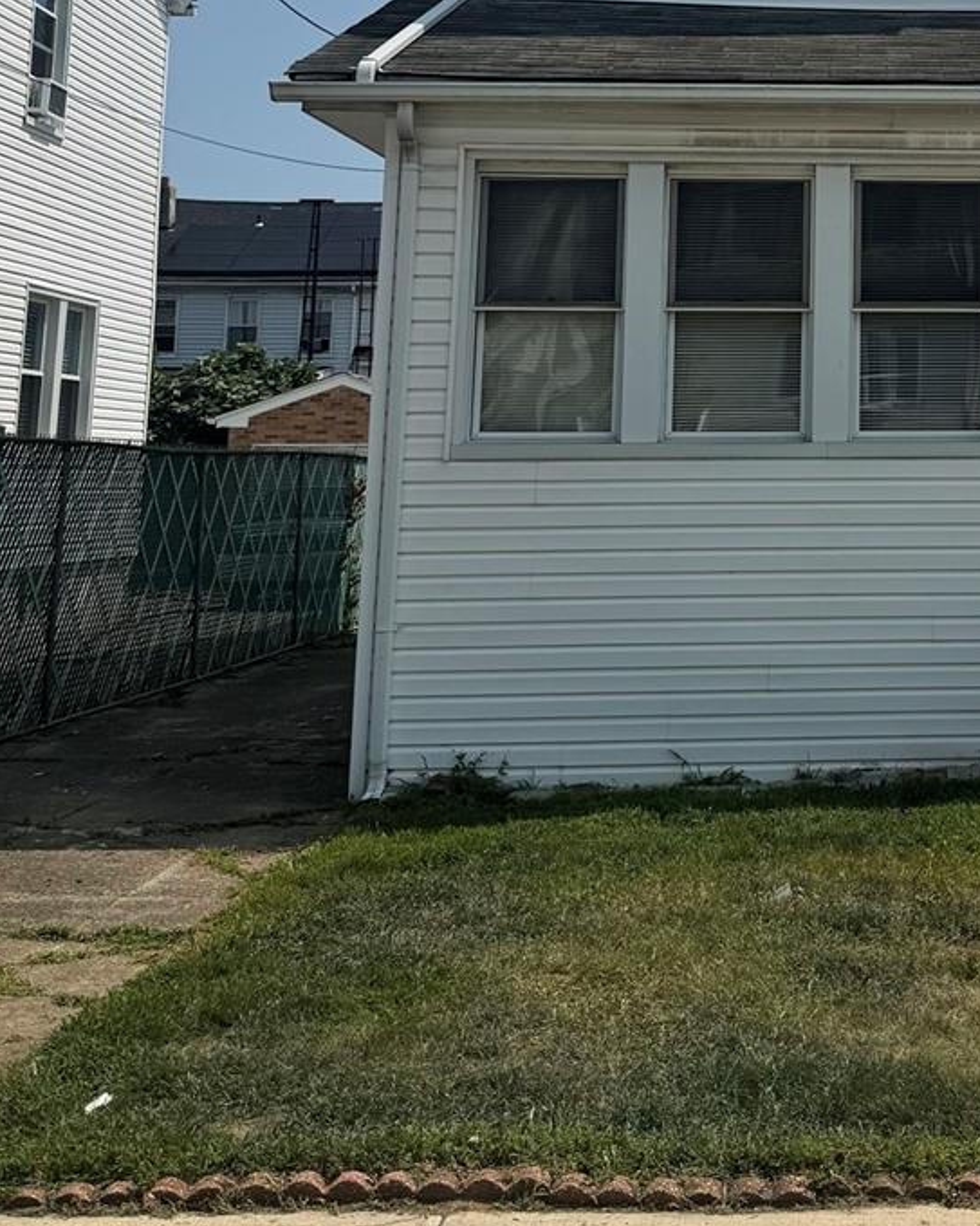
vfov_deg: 33.8
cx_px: 975
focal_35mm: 53
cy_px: 172
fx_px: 1922
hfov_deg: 27.1
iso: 80
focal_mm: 6.76
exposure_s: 1/9091
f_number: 1.78
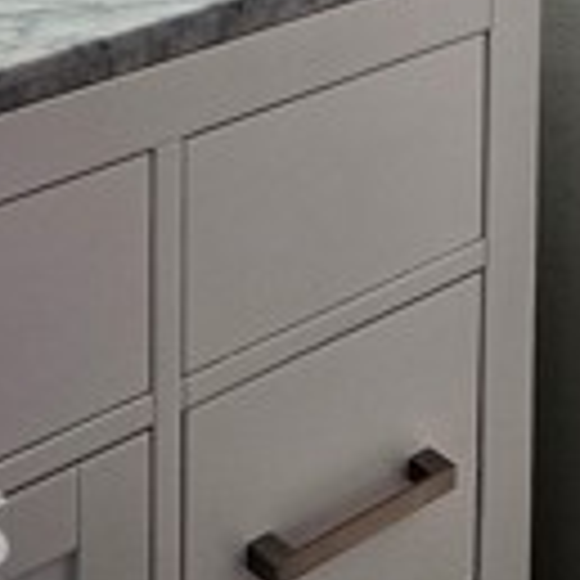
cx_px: 522
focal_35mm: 101
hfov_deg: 17.0
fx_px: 1915
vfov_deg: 14.9
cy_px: -486
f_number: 1.8
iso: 125
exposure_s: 1/120
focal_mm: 5.4
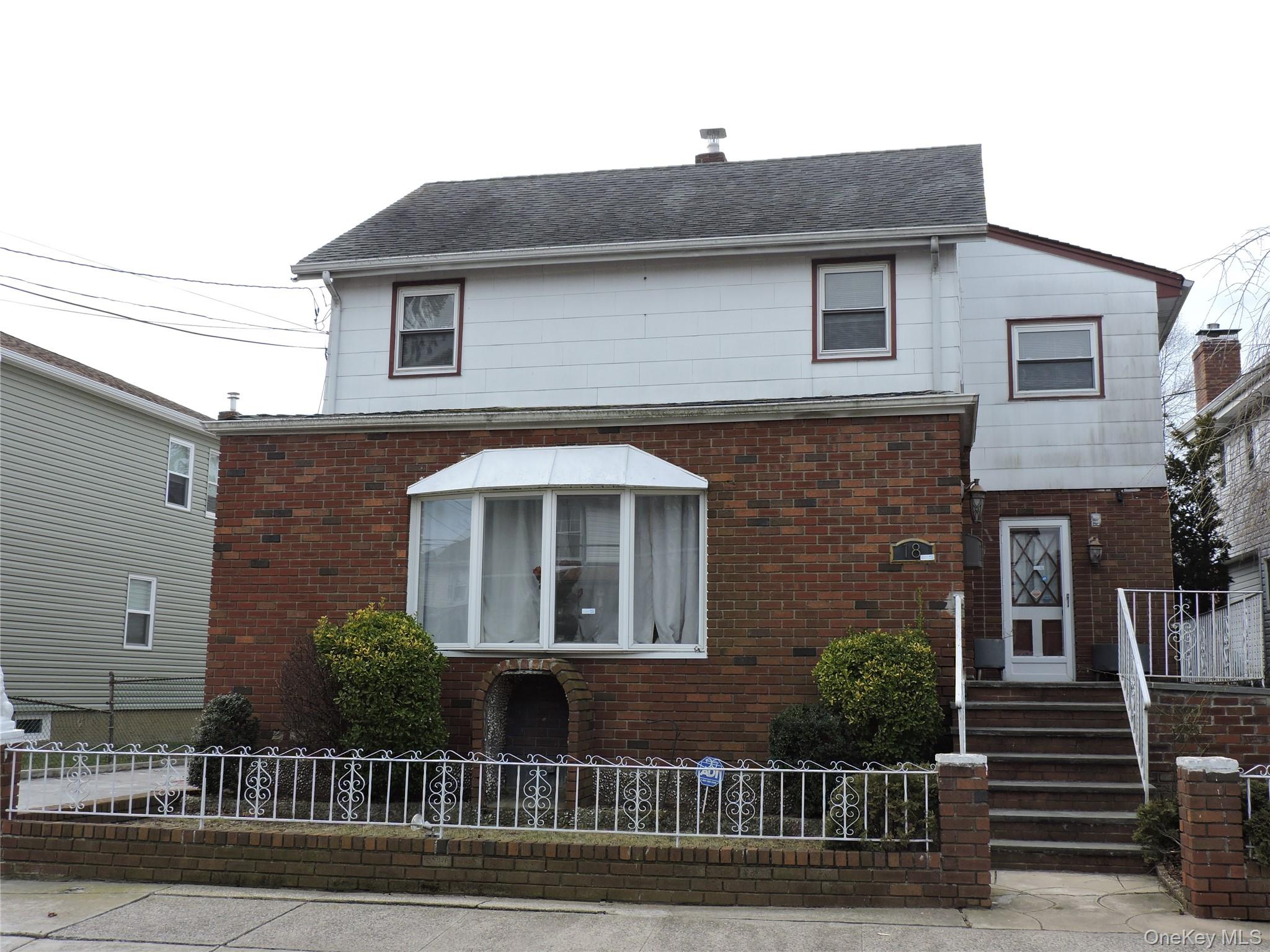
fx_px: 1284
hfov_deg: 52.6
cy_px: 476
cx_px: 635
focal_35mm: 35
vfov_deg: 40.7
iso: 100
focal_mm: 6.2
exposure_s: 1/640
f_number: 3.3
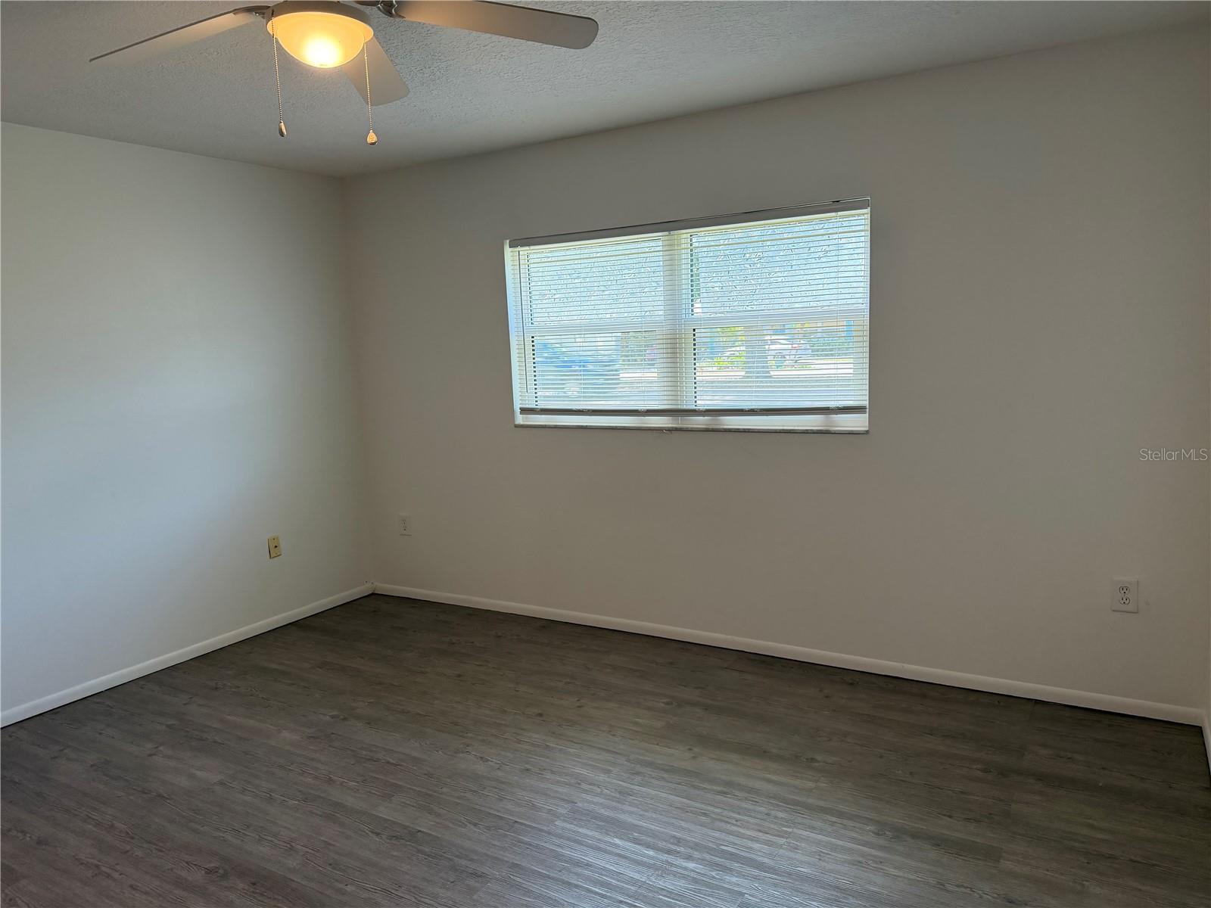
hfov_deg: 71.6
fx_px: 840
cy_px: 454
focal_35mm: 24
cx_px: 606
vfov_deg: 56.8
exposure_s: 1/133
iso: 200
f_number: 1.78
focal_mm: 6.76
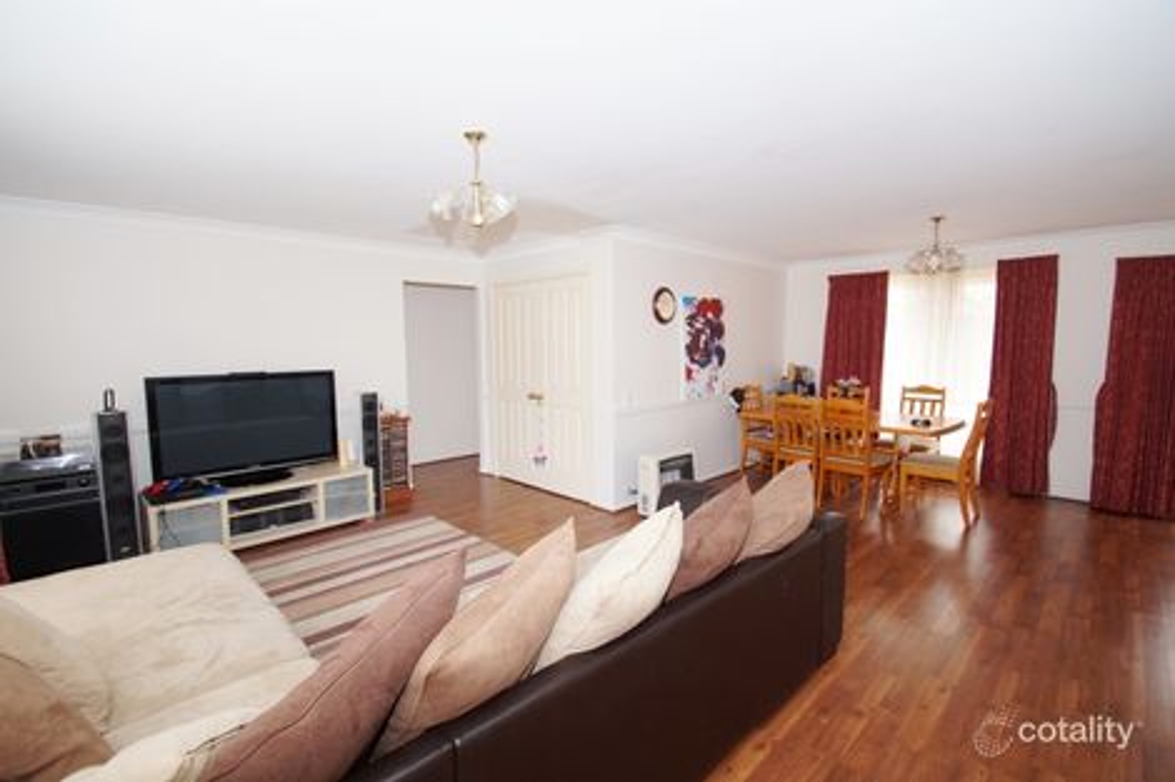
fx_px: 489
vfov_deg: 77.3
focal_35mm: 15
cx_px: 588
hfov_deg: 100.4
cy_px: 391
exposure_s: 1/60
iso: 500
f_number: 4
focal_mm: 10
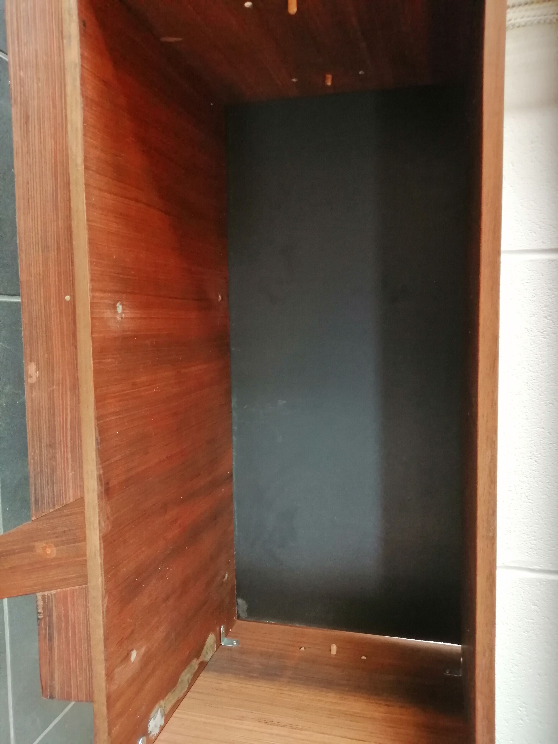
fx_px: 559
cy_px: 372
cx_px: 279
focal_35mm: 26
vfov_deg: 67.3
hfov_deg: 53.1
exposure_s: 1/33.3
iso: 400
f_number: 1.8
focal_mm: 3.62
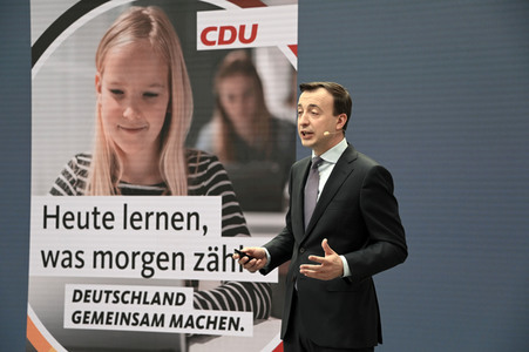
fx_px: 1351
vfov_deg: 14.8
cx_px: 264
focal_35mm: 92
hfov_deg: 22.2
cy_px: 176
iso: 3200
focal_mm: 92
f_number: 6.3
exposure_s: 1/500
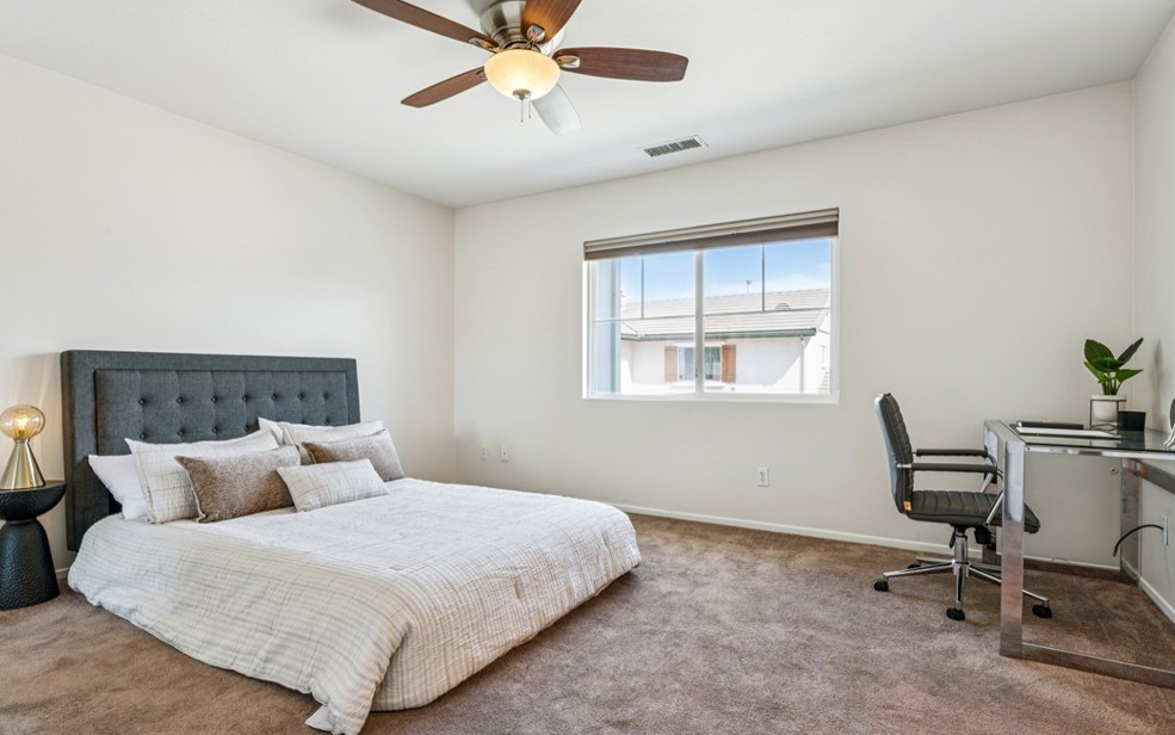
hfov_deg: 89.4
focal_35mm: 19
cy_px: 381
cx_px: 582
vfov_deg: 63.5
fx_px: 593
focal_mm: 17.5
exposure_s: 1/4
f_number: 13
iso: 100
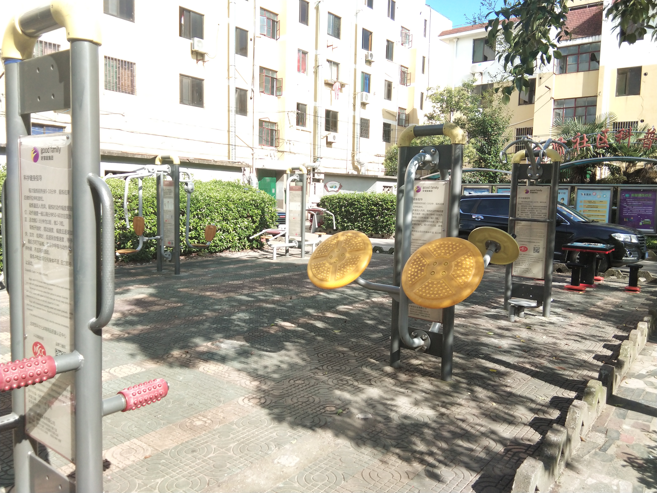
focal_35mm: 31
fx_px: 588
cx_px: 328
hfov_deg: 58.4
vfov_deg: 45.4
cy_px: 246
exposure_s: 1/365
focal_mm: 3.69
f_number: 2.2
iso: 50
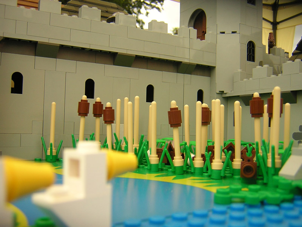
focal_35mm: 36
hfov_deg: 51.4
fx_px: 314
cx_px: 151
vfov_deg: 39.7
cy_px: 114
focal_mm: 4.7
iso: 100
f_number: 2.6
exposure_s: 1/539
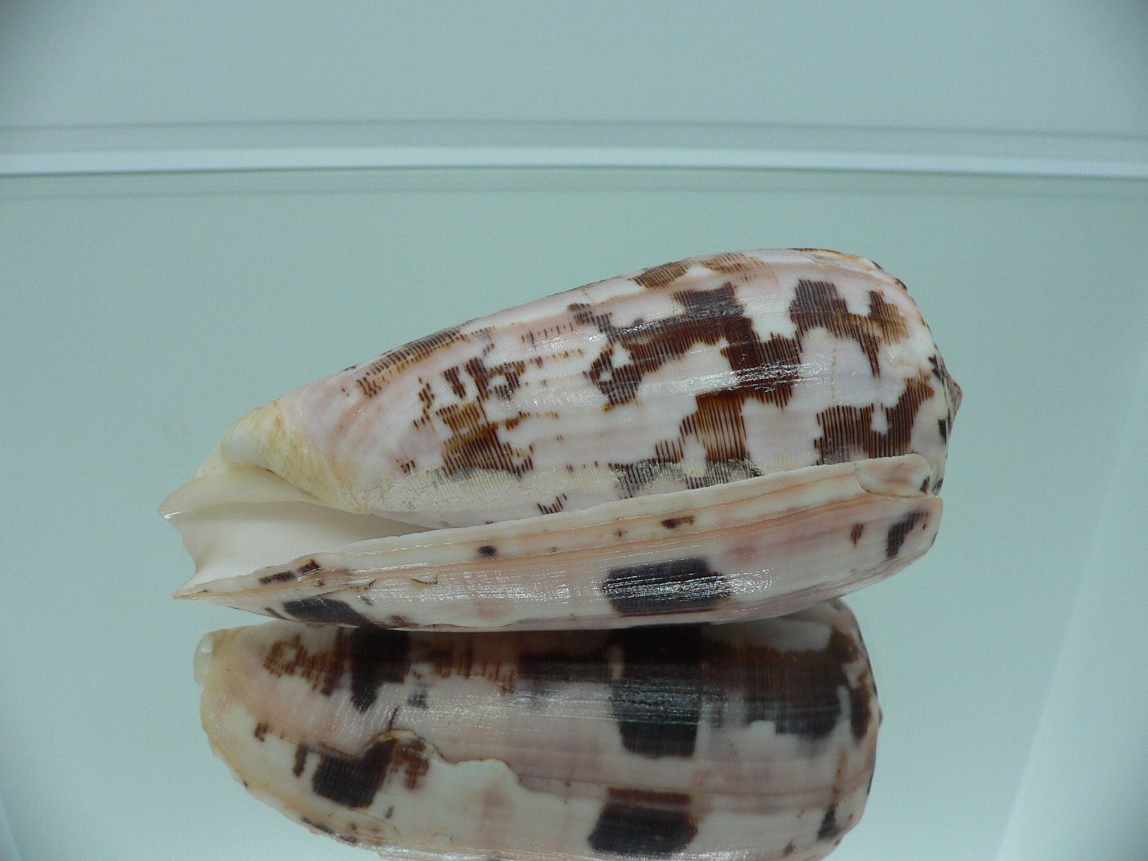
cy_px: 430
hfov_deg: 52.6
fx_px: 1161
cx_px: 574
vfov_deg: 40.7
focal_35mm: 35
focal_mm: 4.6
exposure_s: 1/60
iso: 80
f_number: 2.8
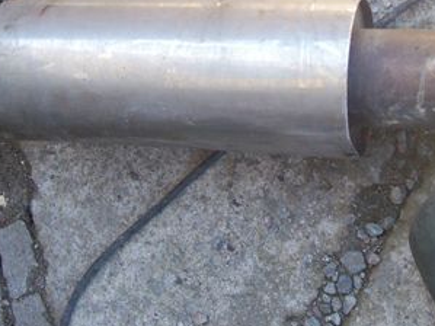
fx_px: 967
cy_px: 102
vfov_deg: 19.1
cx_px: 256
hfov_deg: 25.3
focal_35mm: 77
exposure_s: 1/93.6
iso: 80
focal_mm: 6
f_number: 2.7
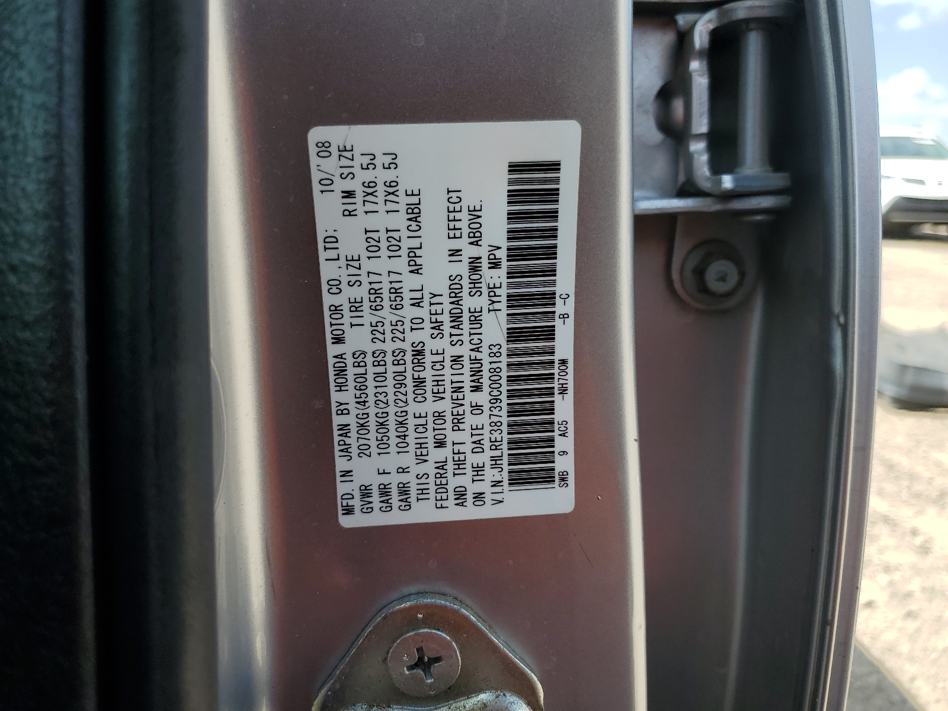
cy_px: 356
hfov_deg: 67.3
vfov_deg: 53.1
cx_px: 474
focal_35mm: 26
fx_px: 712
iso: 50
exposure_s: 1/1429
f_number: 1.5
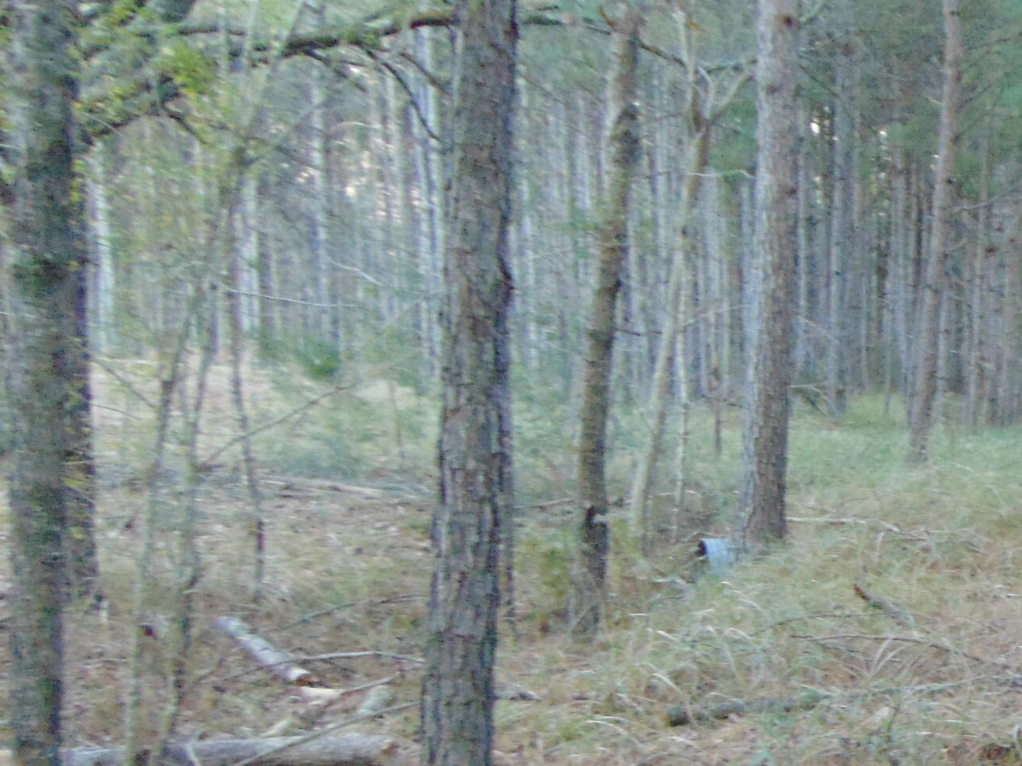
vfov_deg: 24.9
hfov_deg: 29.3
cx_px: 1181
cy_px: 600
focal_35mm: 58
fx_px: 1713
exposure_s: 1/15
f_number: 3
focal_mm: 4.5
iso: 400
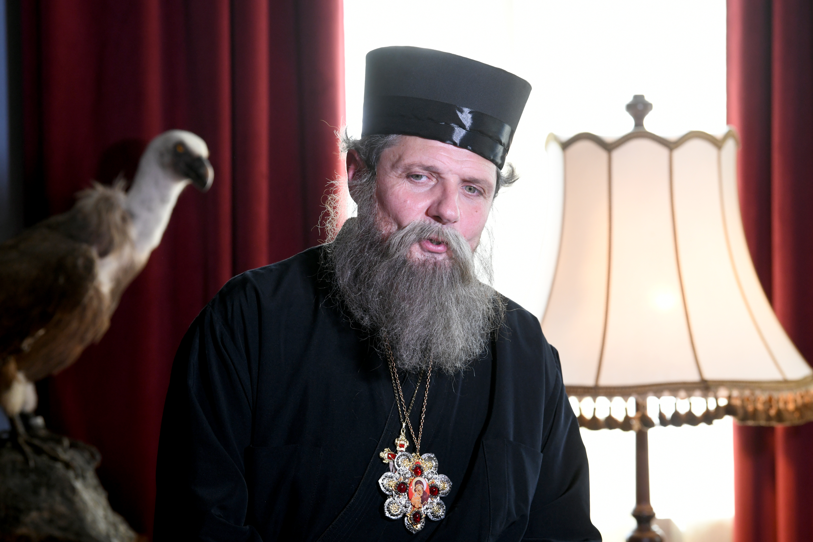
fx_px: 2936
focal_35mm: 130
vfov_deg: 10.5
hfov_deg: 15.8
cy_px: 263
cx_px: 392
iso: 1600
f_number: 5.6
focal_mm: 125
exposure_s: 1/100
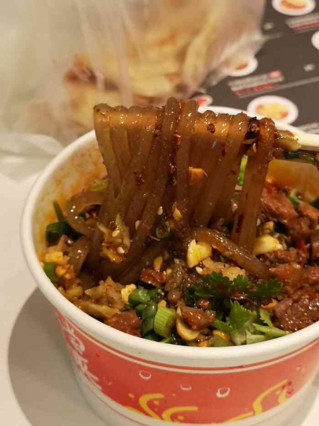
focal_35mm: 56
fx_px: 688
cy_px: 213
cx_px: 160
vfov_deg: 34.3
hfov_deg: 26.1
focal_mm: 5.58
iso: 100
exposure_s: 1/50
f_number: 1.8
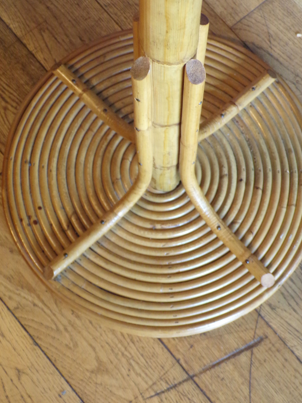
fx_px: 779
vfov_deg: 29.0
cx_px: 173
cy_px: 188
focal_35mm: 67
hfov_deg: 21.9
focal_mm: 10.1
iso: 381
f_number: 3.7
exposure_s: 1/17
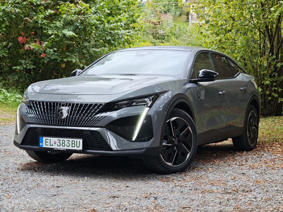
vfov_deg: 21.0
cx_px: 142
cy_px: 106
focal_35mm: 70
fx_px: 572
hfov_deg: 27.8
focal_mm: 11.5
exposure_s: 1/100
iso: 50
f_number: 1.8
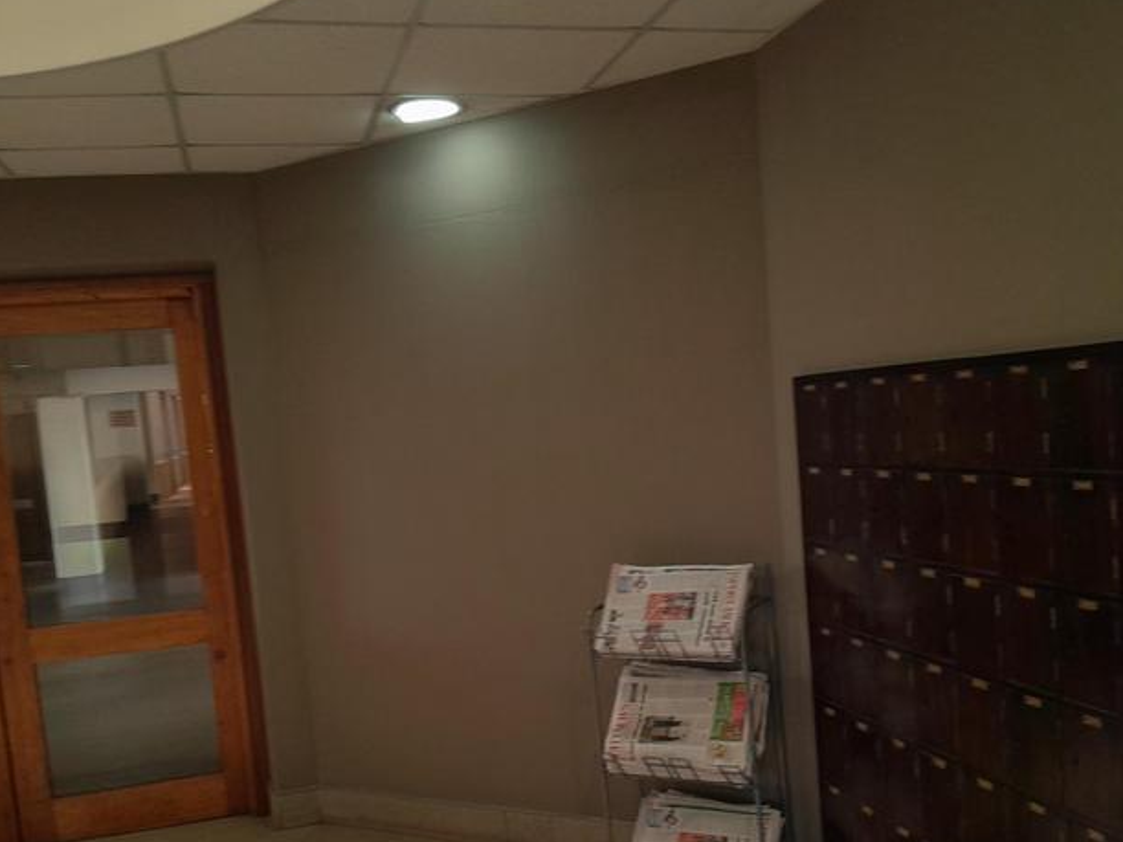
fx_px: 1103
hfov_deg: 53.9
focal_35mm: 34
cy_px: 526
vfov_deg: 41.5
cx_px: 580
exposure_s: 1/50
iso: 80
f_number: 1.8
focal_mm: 3.98
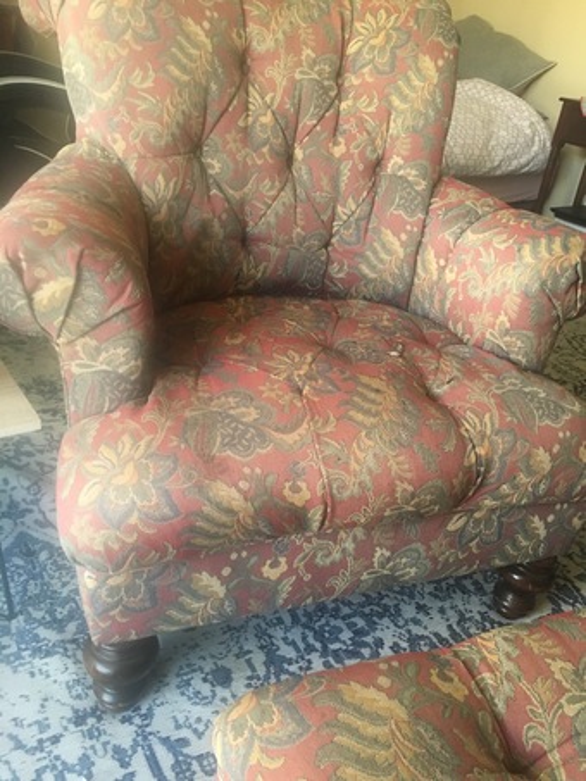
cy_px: 390
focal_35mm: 29
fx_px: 654
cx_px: 293
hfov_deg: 48.2
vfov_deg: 61.6
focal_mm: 4.15
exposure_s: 1/24
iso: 200
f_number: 2.2
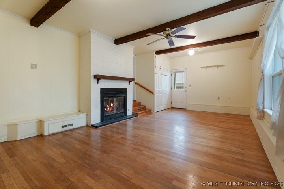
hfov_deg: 96.7
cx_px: 142
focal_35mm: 16
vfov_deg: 73.7
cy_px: 94
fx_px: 126
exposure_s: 1.6
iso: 250
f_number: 9
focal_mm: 16
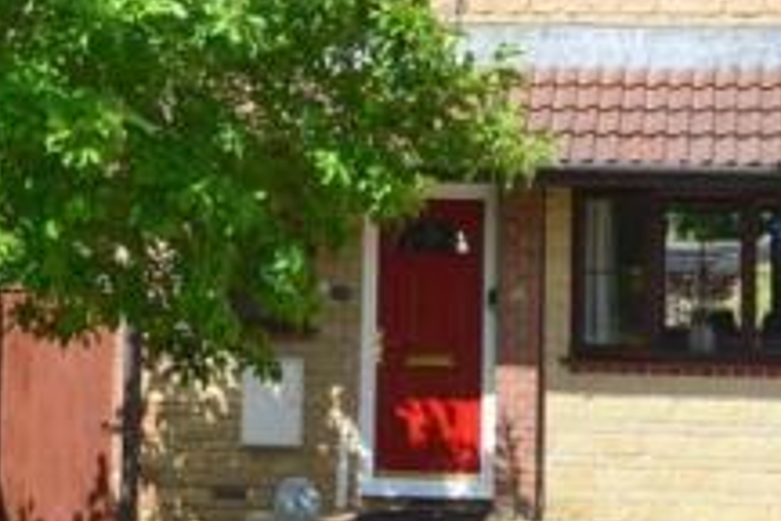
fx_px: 2365
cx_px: 447
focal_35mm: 109
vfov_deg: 12.3
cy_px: -92
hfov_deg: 18.7
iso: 360
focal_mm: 24
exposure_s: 1/500
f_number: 11
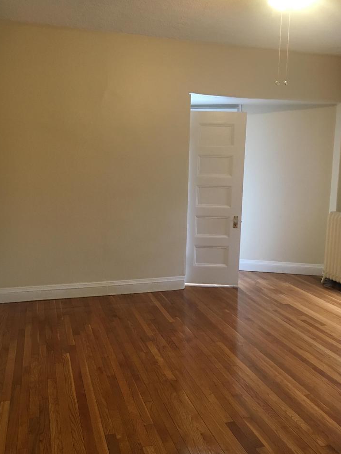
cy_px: 226
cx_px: 173
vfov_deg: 55.3
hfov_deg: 43.0
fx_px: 433
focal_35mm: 33
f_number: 2.2
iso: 160
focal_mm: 4.15
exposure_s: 1/30
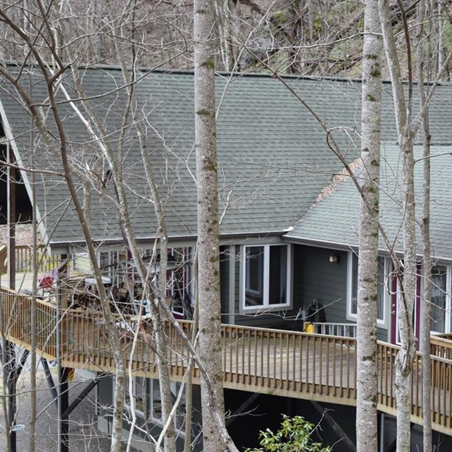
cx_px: 269
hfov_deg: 23.6
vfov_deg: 23.7
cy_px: 226
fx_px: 1078
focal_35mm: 73
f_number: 7.1
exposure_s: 1/200
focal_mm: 38
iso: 400
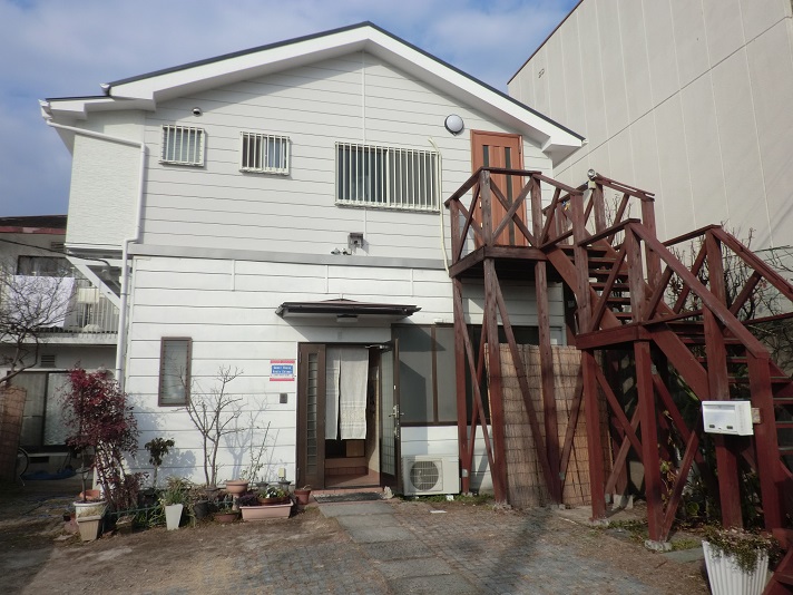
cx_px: 396
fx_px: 596
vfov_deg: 53.1
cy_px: 298
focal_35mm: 26
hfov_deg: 67.3
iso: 50
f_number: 7.9
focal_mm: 4.7
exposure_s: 1/200
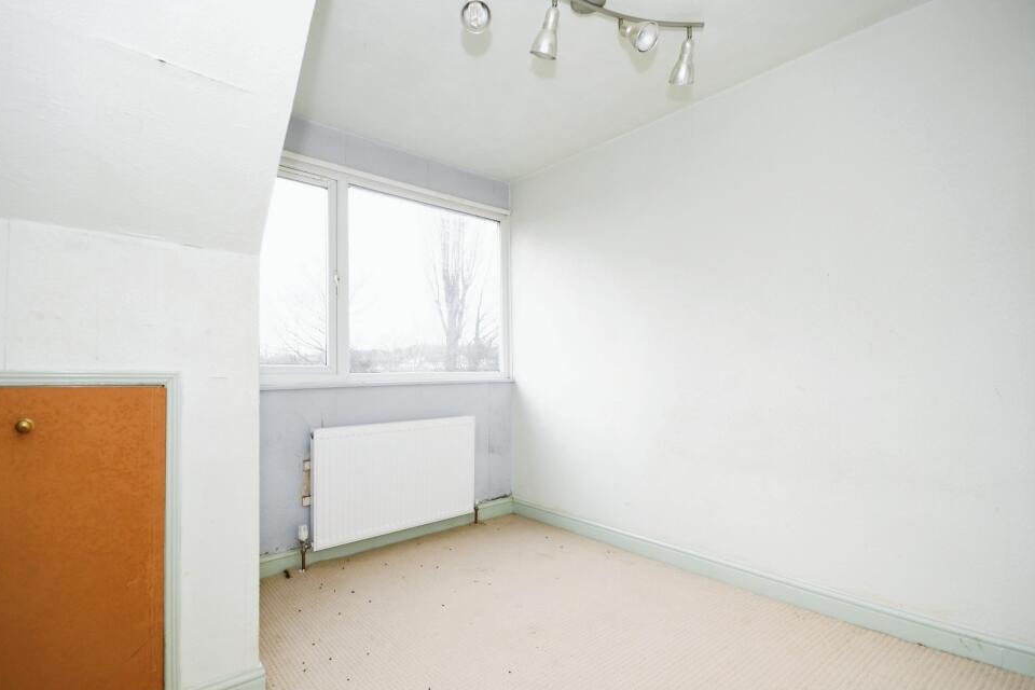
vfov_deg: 73.7
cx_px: 493
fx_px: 460
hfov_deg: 96.7
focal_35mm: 16
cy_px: 360
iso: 400
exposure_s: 1/60
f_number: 8
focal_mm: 10
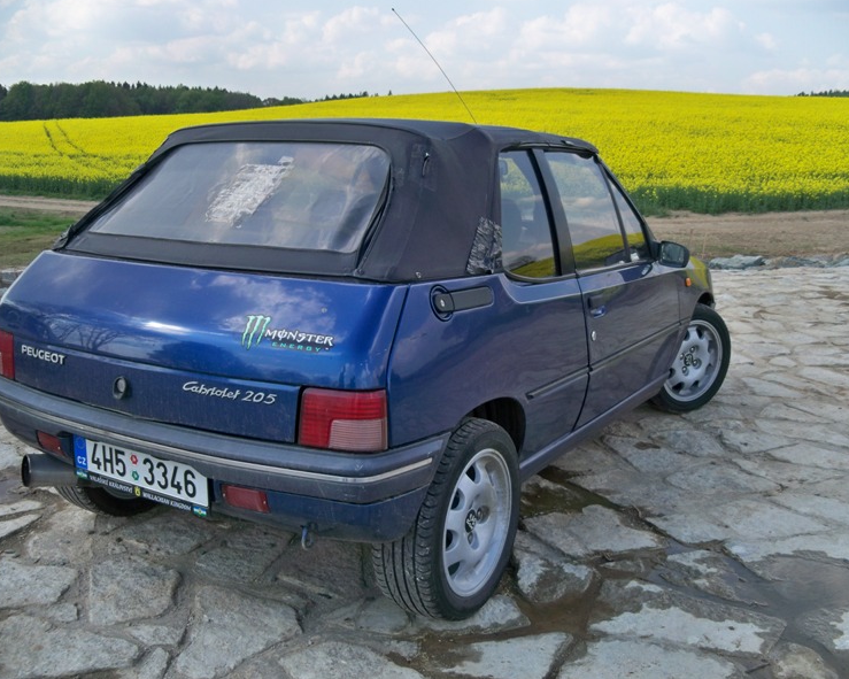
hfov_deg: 49.1
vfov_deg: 40.1
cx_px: 429
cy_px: 337
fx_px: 930
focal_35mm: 37
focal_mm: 6.2
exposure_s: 1/320
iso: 100
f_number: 3.5
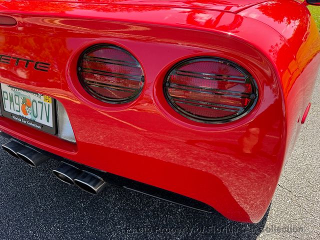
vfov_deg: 56.8
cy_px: 120
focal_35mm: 24
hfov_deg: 71.6
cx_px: 160
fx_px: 222
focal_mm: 6.76
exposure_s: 1/683
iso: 100
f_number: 1.78
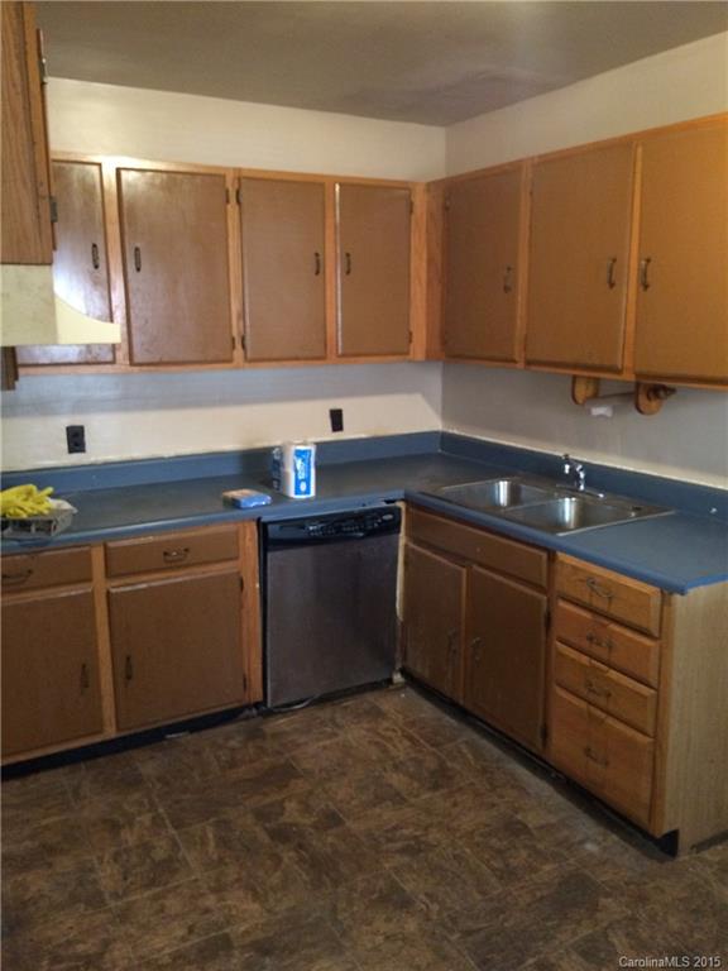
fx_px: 813
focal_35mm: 29
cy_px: 486
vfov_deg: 61.7
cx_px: 364
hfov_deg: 48.2
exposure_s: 1/15
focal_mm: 4.15
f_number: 2.2
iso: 320
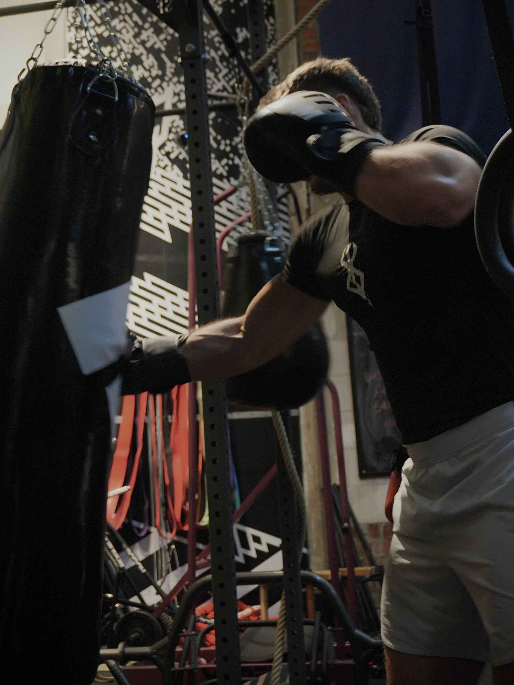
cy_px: 297
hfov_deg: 26.8
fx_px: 1080
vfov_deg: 35.2
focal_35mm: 55
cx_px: 260
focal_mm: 33
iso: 2500
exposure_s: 1/80
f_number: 5
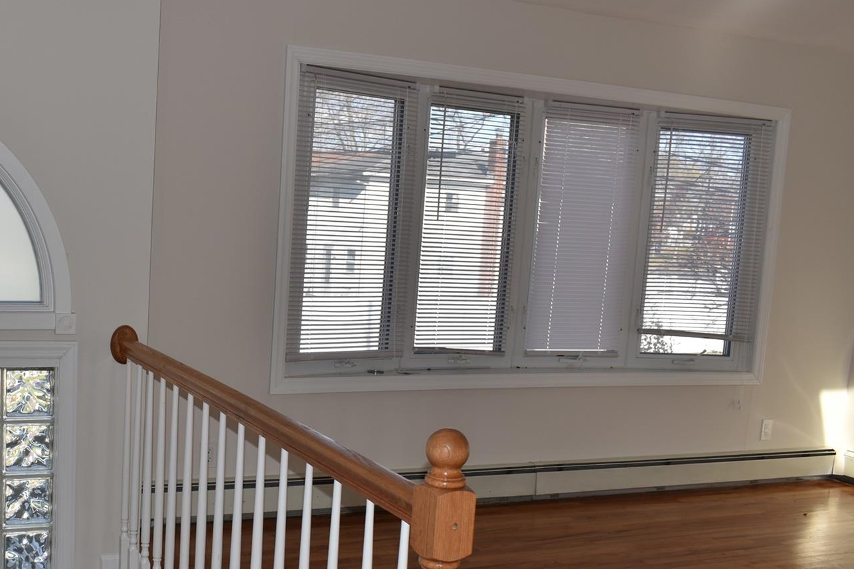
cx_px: 235
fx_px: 1020
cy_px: 385
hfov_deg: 44.2
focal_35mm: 43
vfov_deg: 30.9
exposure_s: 1/160
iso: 100
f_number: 6.3
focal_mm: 18
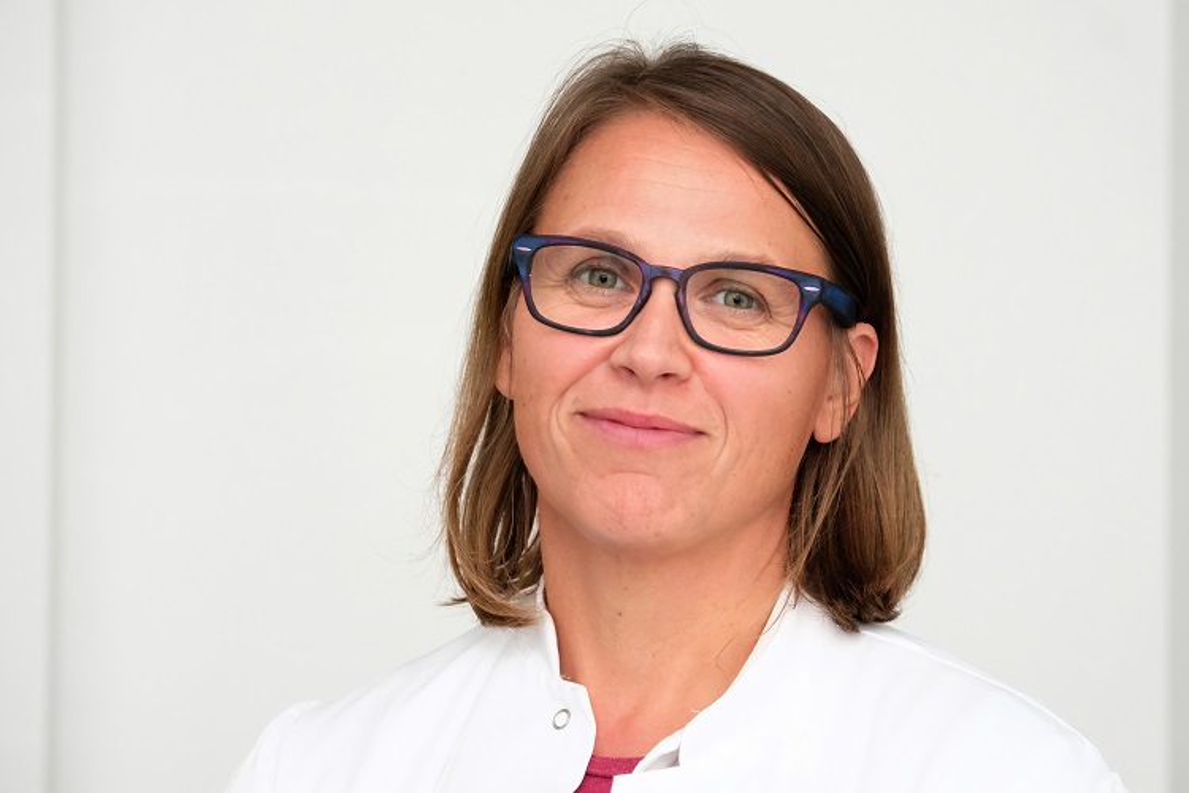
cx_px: 594
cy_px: 396
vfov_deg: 10.1
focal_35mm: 136
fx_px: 4491
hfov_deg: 15.1
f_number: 3.9
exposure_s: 1/160
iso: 3200
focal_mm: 90.4
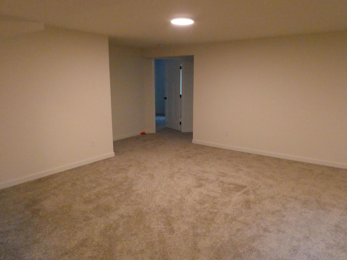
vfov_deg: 54.9
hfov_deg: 69.4
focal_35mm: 25
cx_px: 179
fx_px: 251
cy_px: 132
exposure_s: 1/60
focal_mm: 4.3
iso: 1600
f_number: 3.3
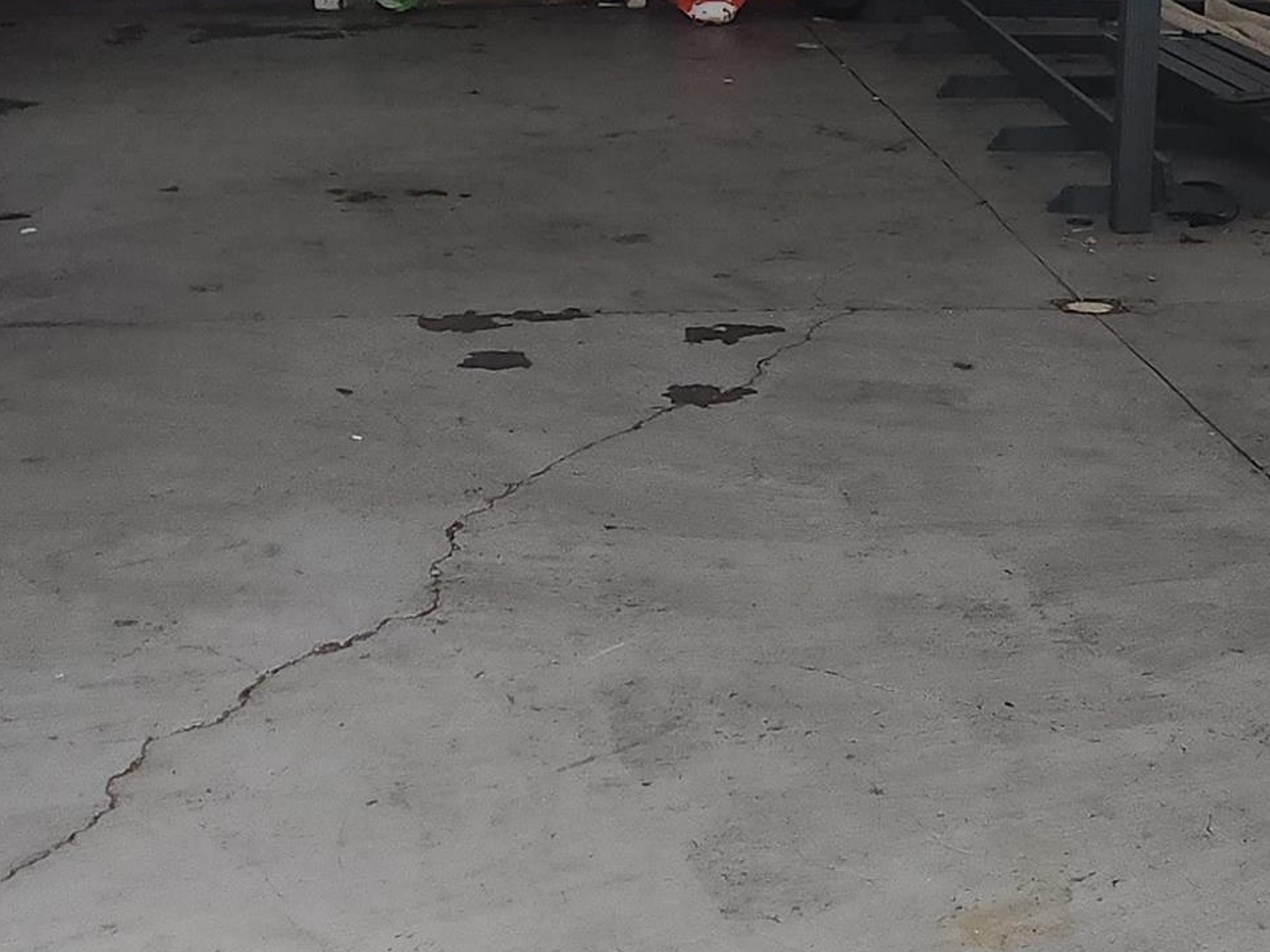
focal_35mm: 74
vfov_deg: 19.8
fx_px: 2715
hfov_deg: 26.0
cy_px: 265
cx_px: 975
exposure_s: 1/24
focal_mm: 5.4
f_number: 1.8
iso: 125
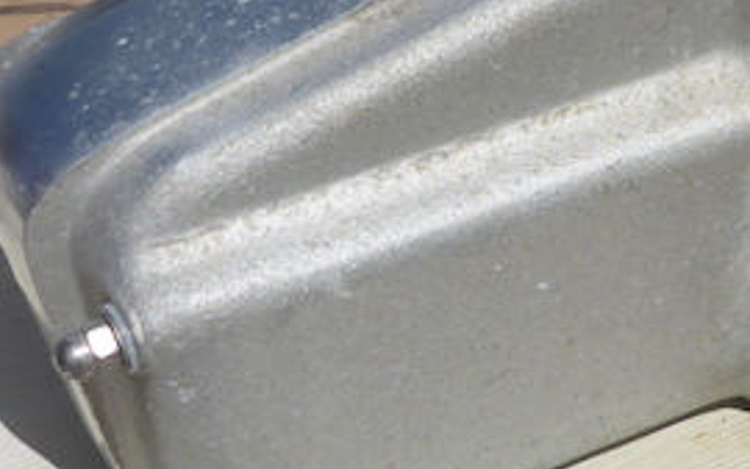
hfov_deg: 21.9
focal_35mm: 88
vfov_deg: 14.8
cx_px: 889
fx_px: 1799
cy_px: 117
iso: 100
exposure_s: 1/320
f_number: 10
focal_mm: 4.9
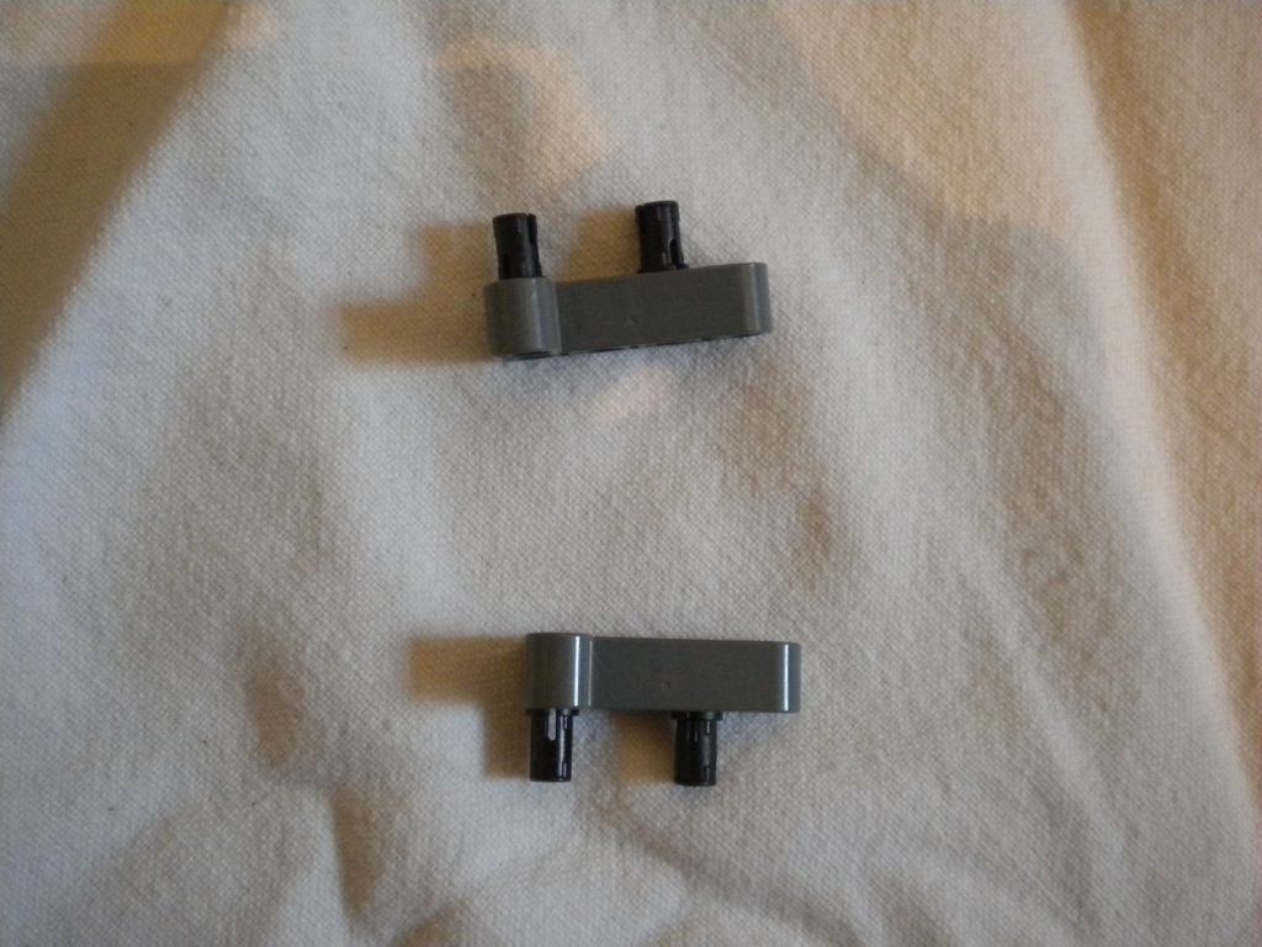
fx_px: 1495
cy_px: 474
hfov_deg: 45.8
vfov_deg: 35.1
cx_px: 631
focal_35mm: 41
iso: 800
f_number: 3.5
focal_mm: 7.4
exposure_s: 1/43.1
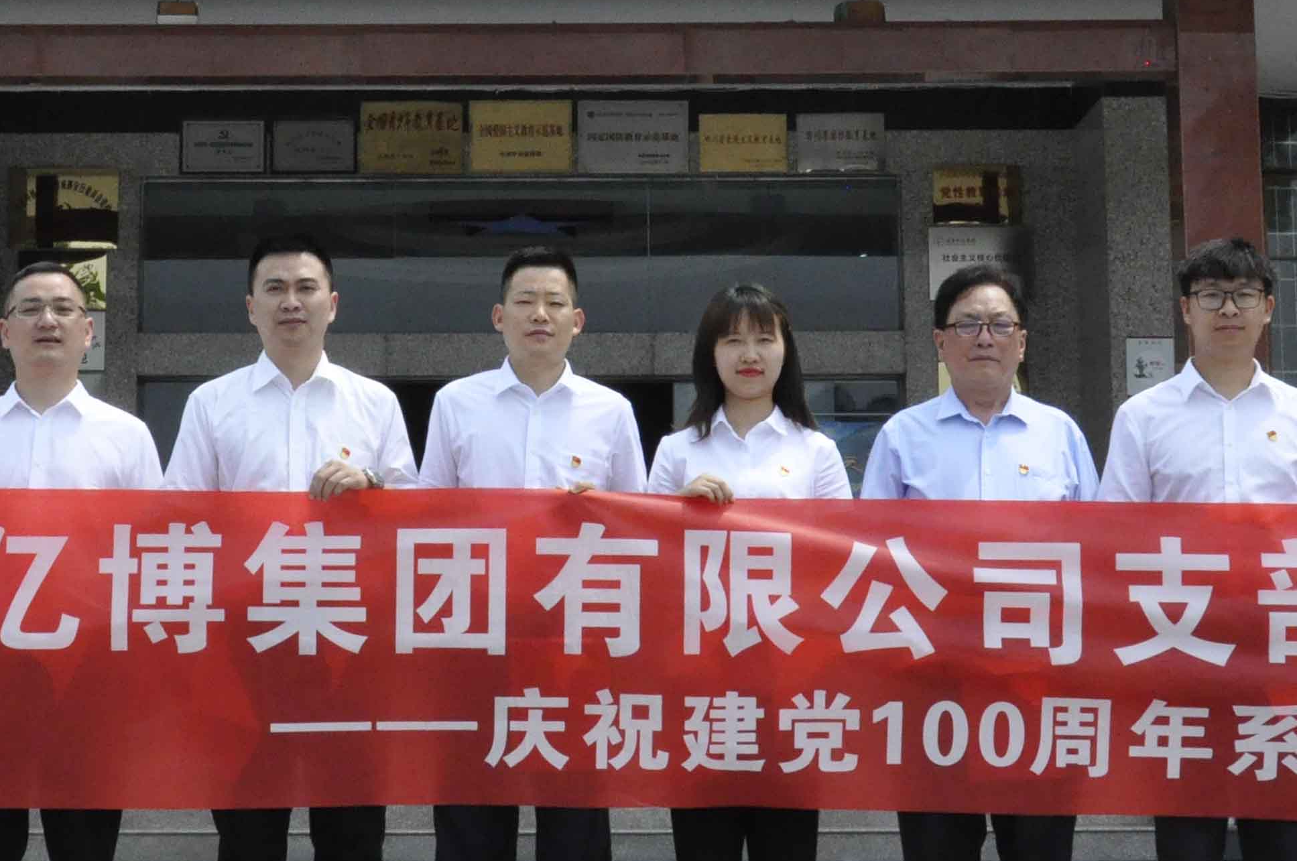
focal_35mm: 83
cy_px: 206
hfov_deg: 24.4
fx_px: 2990
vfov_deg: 16.3
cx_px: 546
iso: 2000
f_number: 16
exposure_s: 1/1000
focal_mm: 25
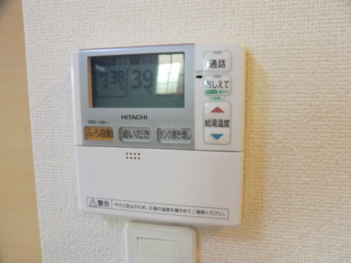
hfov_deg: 61.7
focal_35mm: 29
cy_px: 132
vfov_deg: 48.2
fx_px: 294
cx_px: 176
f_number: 3.5
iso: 500
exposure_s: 1/60
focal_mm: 5.2
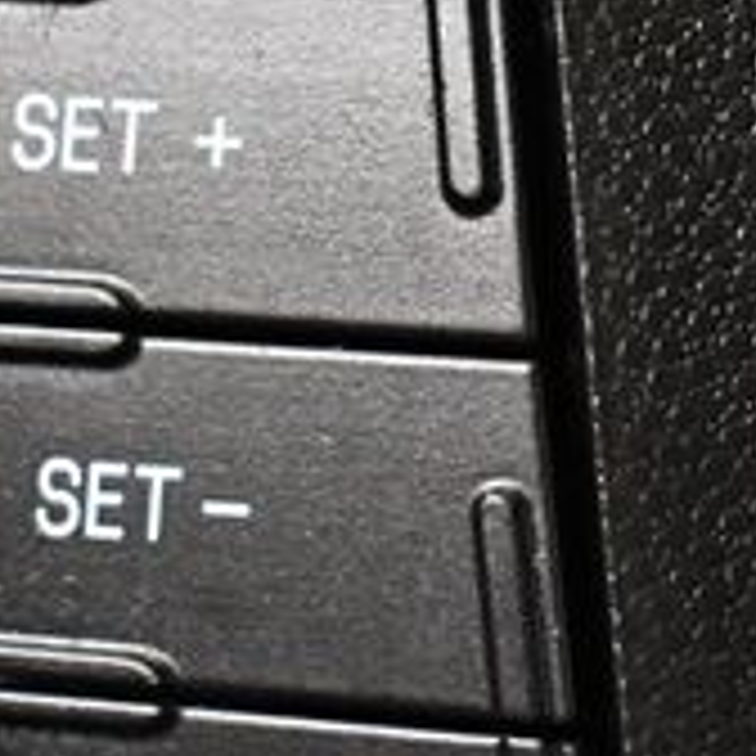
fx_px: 4176
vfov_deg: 10.3
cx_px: 342
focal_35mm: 169
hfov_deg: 10.3
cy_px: 310
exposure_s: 1/60
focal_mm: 26
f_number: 4
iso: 3600
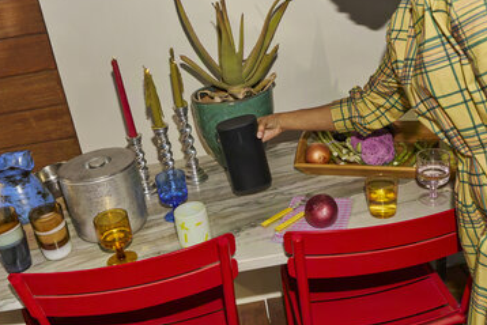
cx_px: 253
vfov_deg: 35.1
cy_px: 161
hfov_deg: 50.7
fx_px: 514
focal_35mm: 38
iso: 100
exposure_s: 1/160
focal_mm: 23
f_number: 8
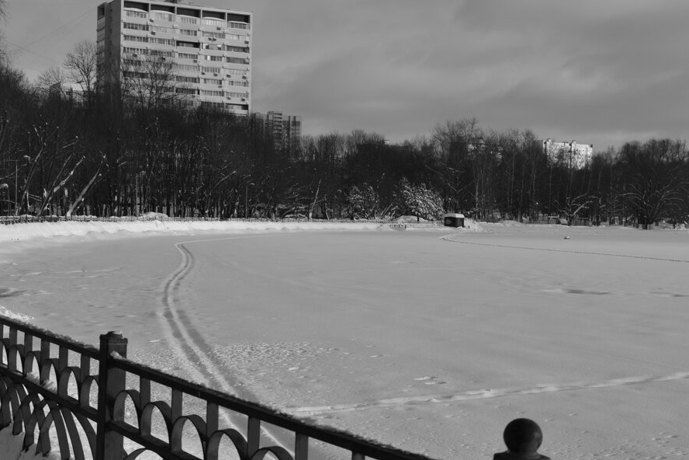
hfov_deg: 39.1
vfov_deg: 26.6
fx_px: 970
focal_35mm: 51
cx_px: 331
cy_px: 249
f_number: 8
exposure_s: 1/250
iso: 100
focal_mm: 25
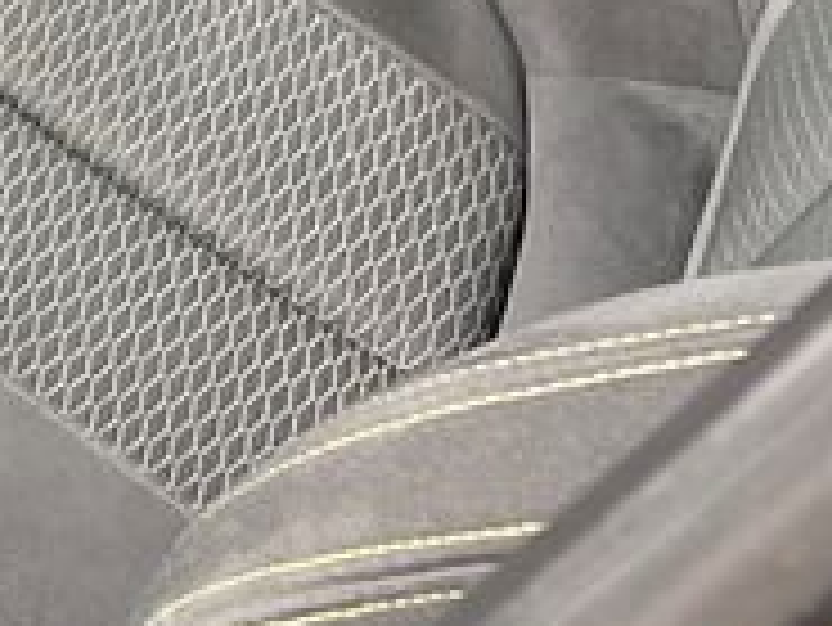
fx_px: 3463
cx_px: -666
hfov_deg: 12.5
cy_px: -1036
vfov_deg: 9.0
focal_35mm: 144
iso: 125
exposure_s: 1/111
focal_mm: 5.1
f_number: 1.6
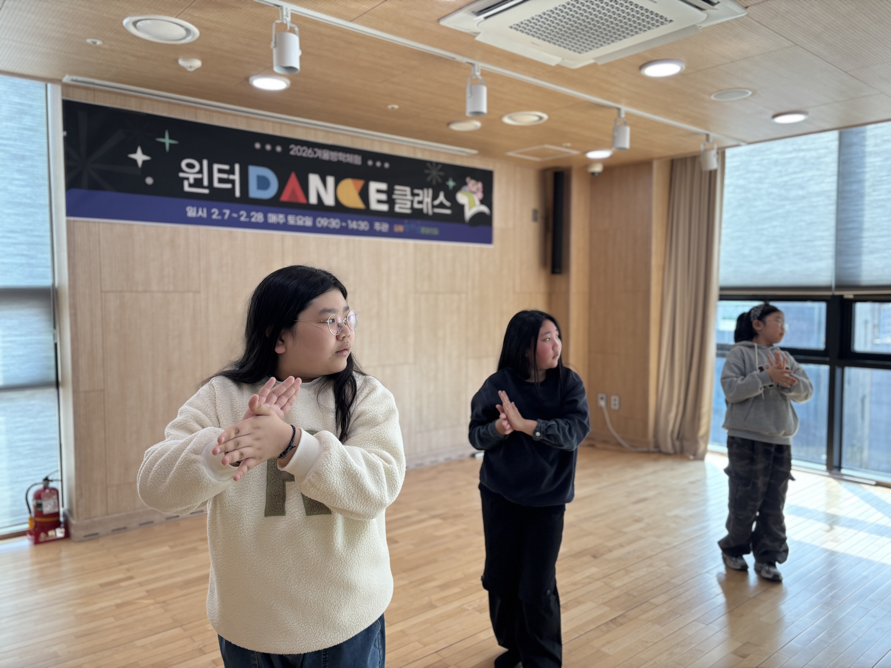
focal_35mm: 26
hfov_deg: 67.3
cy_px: 334
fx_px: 669
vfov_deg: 53.1
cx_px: 446
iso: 64
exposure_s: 1/170
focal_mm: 5.96
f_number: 1.6
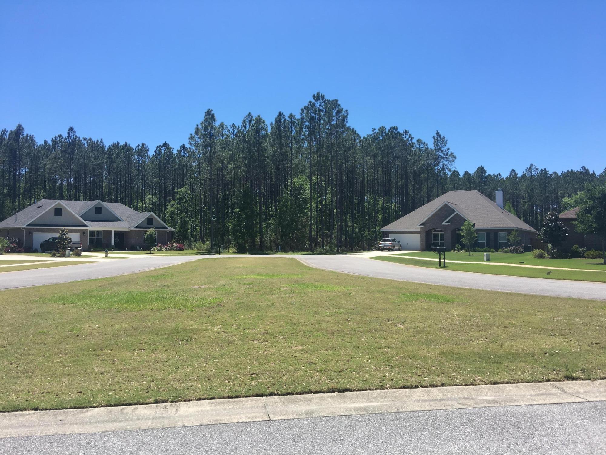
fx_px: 508
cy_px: 228
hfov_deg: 61.7
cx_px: 303
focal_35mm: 29
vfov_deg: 48.2
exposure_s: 1/916
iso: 25
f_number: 2.2
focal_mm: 4.15
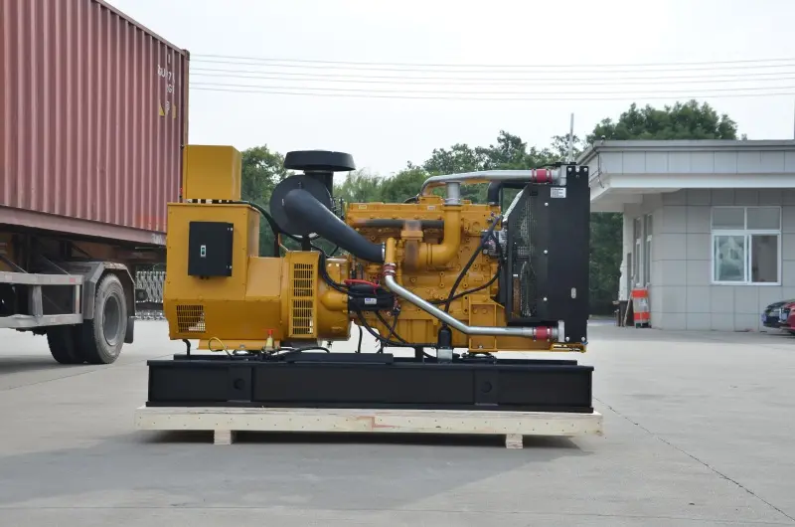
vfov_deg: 21.5
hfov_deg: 32.0
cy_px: 264
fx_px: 1388
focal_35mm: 63
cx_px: 398
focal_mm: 42
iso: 100
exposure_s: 1/160
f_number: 6.3
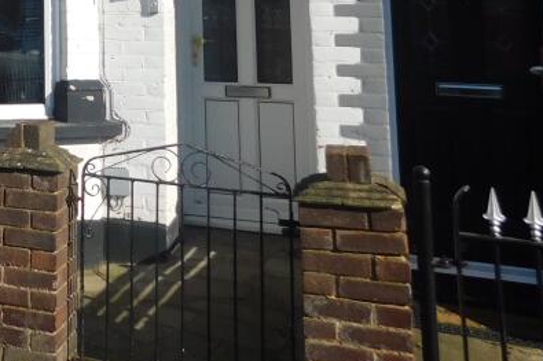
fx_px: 935
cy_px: -113
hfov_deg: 27.7
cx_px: -135
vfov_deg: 20.0
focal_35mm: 62
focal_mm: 4
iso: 125
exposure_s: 1/500
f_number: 6
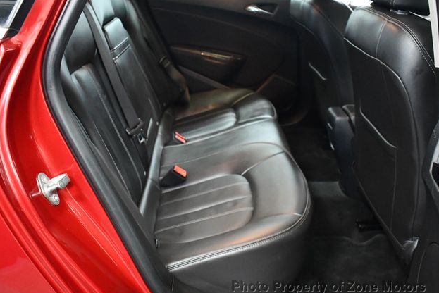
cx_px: 223
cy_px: 149
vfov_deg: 36.0
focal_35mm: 37
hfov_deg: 51.9
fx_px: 451
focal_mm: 18
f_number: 3.5
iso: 4500
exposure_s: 1/60
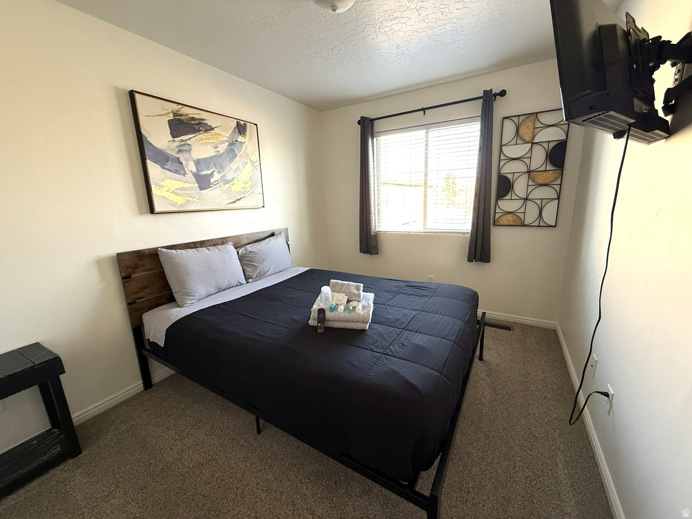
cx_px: 346
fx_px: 280
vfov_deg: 85.7
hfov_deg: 102.1
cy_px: 260
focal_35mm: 14
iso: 200
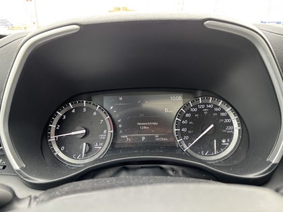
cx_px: 142
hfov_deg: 67.3
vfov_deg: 53.1
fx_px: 213
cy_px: 106
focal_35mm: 26
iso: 125
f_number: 1.6
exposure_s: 1/78
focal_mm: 5.96
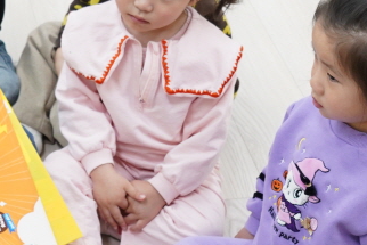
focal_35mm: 125
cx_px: 82
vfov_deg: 11.0
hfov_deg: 16.3
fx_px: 1275
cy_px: 154
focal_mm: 31
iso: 2000
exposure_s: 1/100
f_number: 4.5
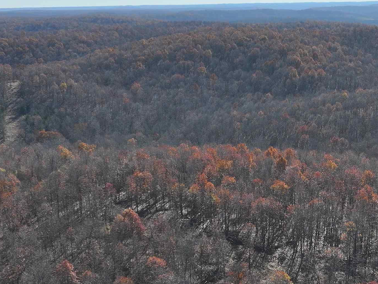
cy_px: 227
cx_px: 269
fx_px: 590
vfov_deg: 26.5
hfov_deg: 35.0
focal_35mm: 54
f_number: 2.8
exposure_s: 1/4000
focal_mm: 12.29
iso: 240
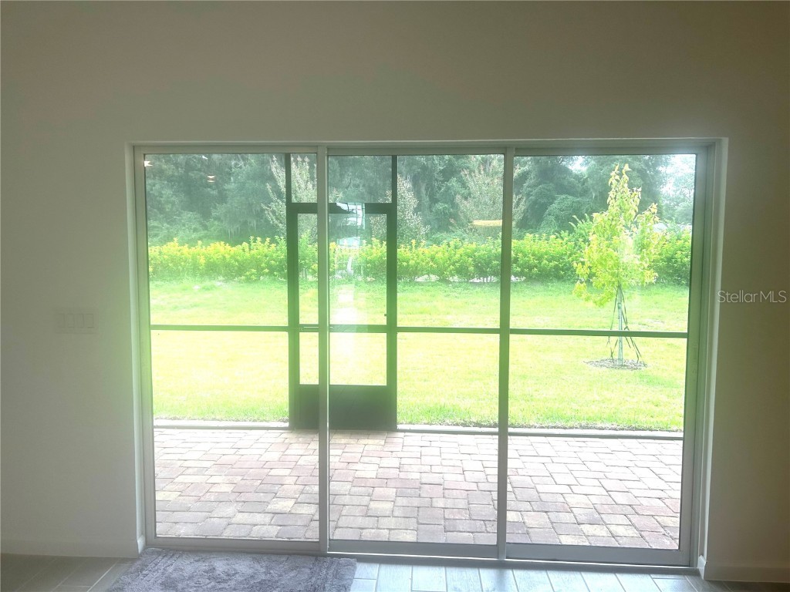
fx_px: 593
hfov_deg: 67.3
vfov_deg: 53.1
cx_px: 395
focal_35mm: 26
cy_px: 296
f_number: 1.5
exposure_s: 1/389
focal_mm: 5.7
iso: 50
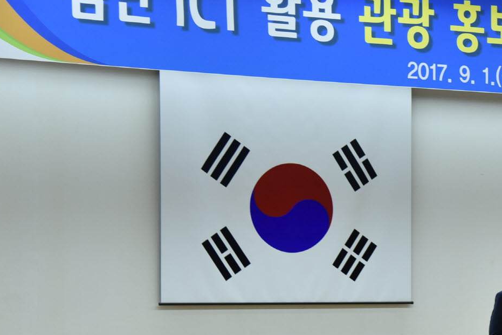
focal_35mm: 137
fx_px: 1911
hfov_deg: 14.6
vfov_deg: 10.0
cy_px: 297
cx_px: 543
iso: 800
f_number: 4
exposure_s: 1/100
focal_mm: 58
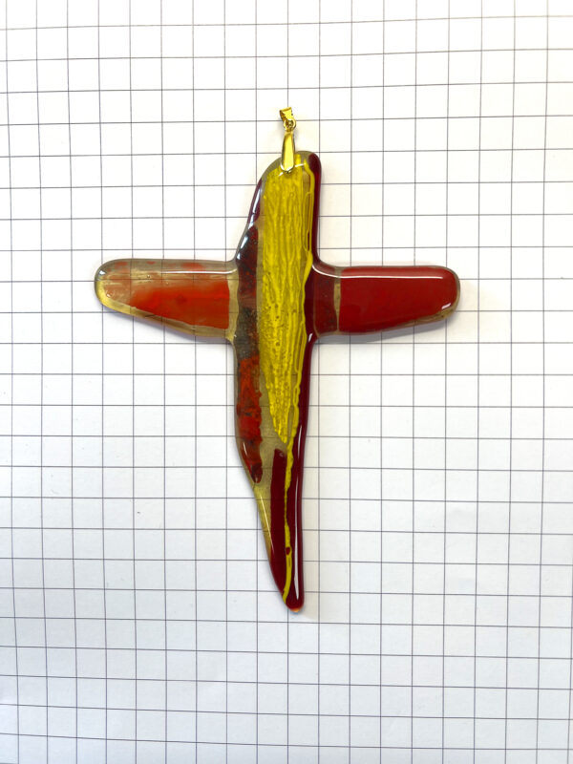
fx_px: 574
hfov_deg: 53.1
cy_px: 382
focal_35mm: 26
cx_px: 286
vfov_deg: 67.3
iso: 40
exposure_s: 1/152
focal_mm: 5.7
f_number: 1.5
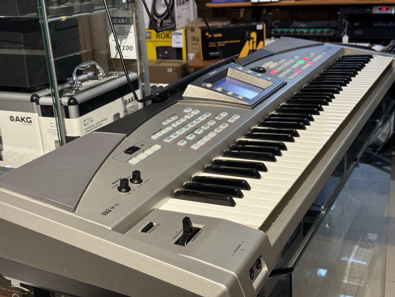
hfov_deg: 39.7
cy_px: 148
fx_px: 548
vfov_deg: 30.3
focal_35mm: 48
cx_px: 198
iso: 250
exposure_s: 1/60
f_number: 1.78
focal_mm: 6.86
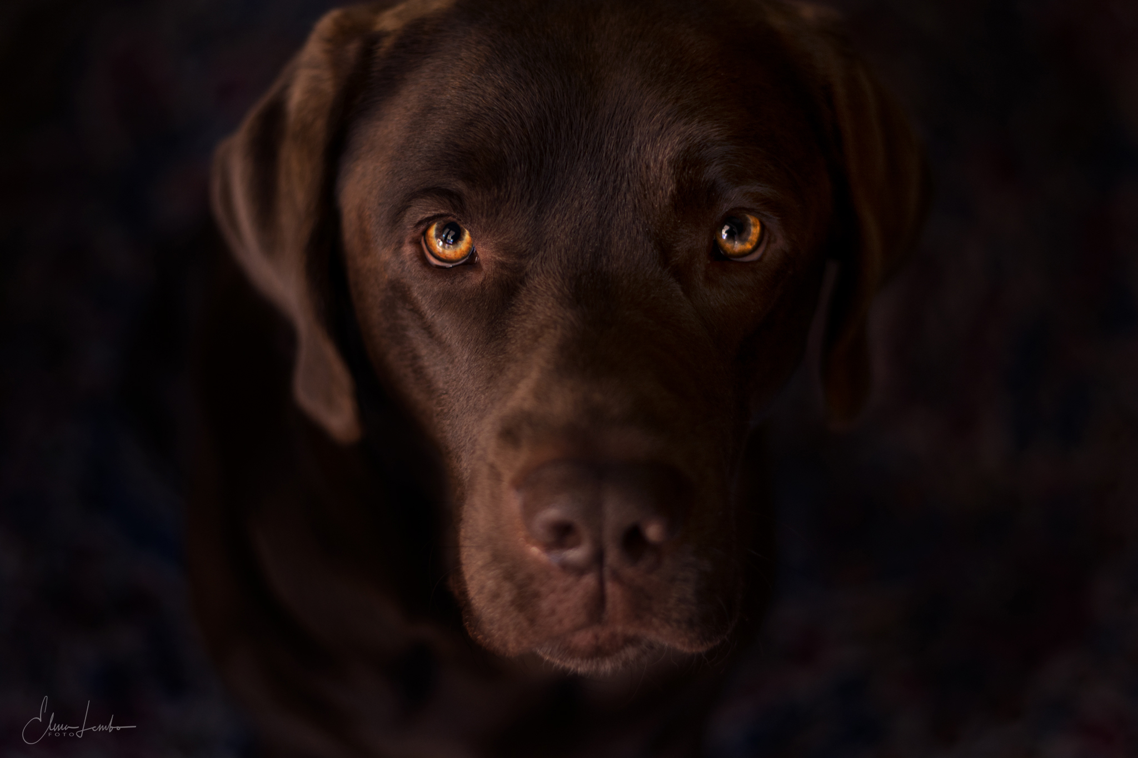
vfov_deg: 18.2
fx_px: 2370
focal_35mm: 75
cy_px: 379
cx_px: 569
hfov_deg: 27.0
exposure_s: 1/125
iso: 400
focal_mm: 50
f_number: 1.8
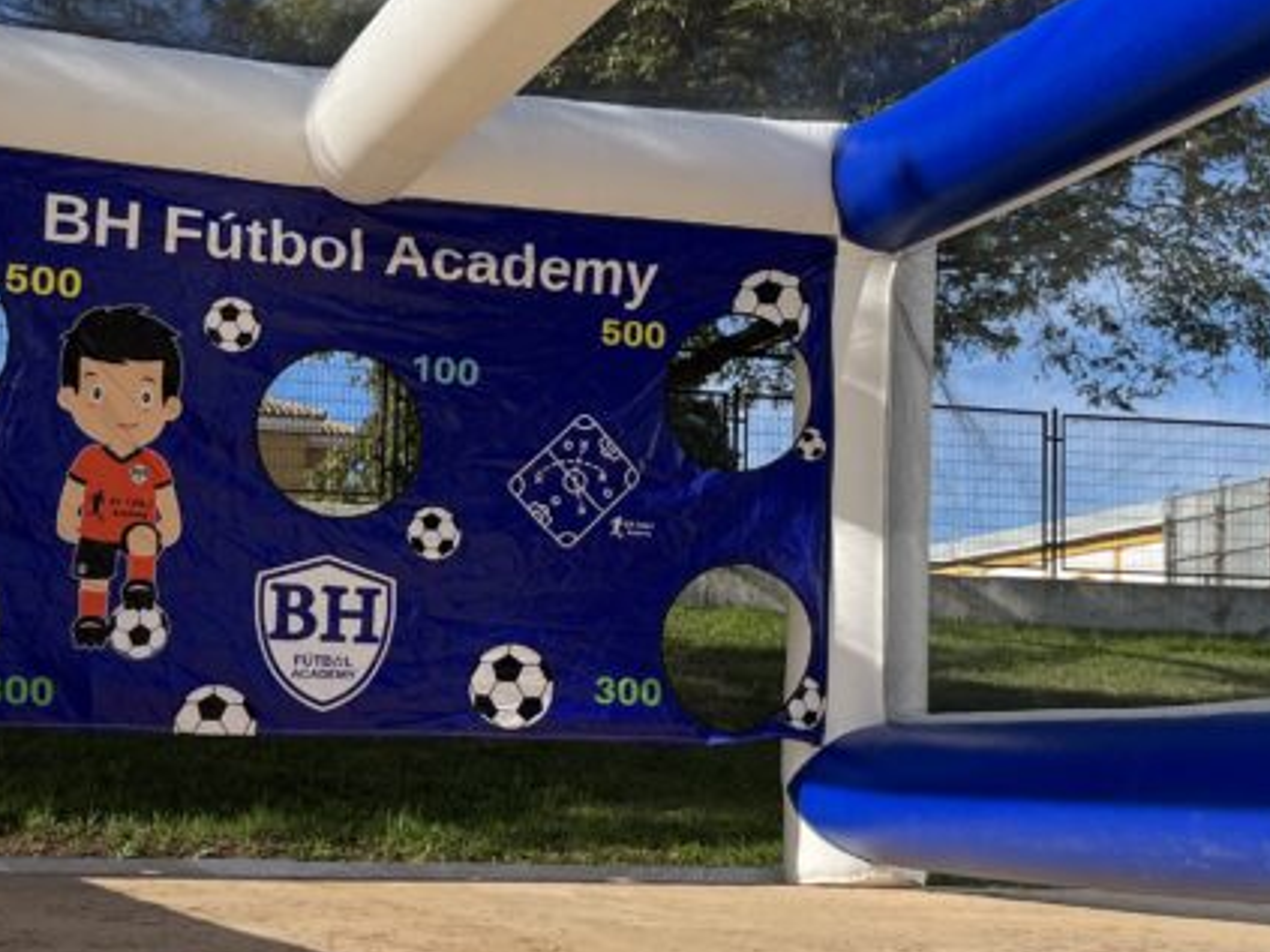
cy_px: 471
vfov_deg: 23.3
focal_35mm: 63
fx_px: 2311
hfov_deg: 30.7
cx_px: 585
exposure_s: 1/1890
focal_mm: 5.1
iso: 50
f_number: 1.6
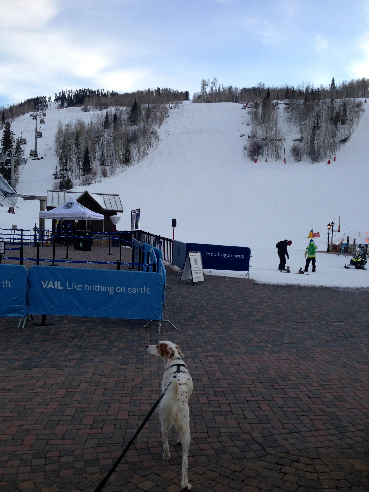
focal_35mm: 33
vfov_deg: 55.4
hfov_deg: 42.9
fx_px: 469
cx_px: 184
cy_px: 246
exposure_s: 1/221
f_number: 2.4
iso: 50
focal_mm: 4.13
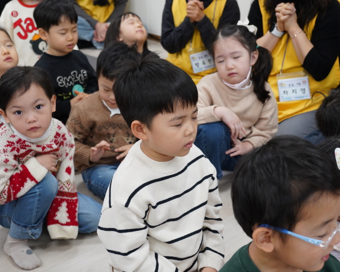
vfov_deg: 26.2
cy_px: 142
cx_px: 171
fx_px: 584
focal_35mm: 58
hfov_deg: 32.5
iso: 2500
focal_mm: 49
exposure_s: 1/80
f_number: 6.3
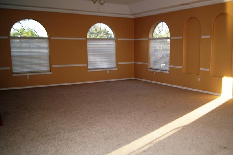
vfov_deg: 27.4
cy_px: 79
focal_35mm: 49
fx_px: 317
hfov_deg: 40.2
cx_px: 142
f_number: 4.5
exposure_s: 1/160
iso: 160
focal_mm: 26
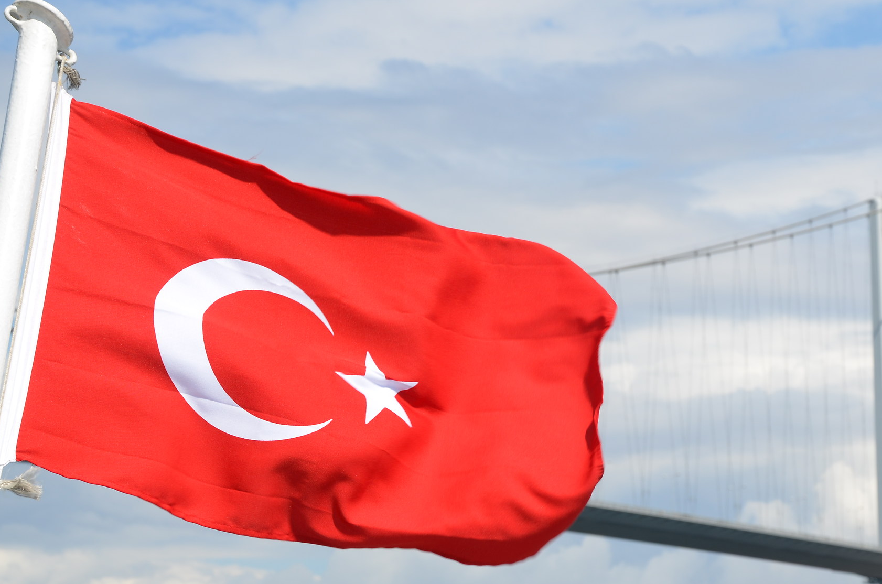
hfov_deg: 19.1
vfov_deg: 12.7
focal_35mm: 107
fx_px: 2616
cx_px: 583
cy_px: 398
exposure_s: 1/320
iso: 100
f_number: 9
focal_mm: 50
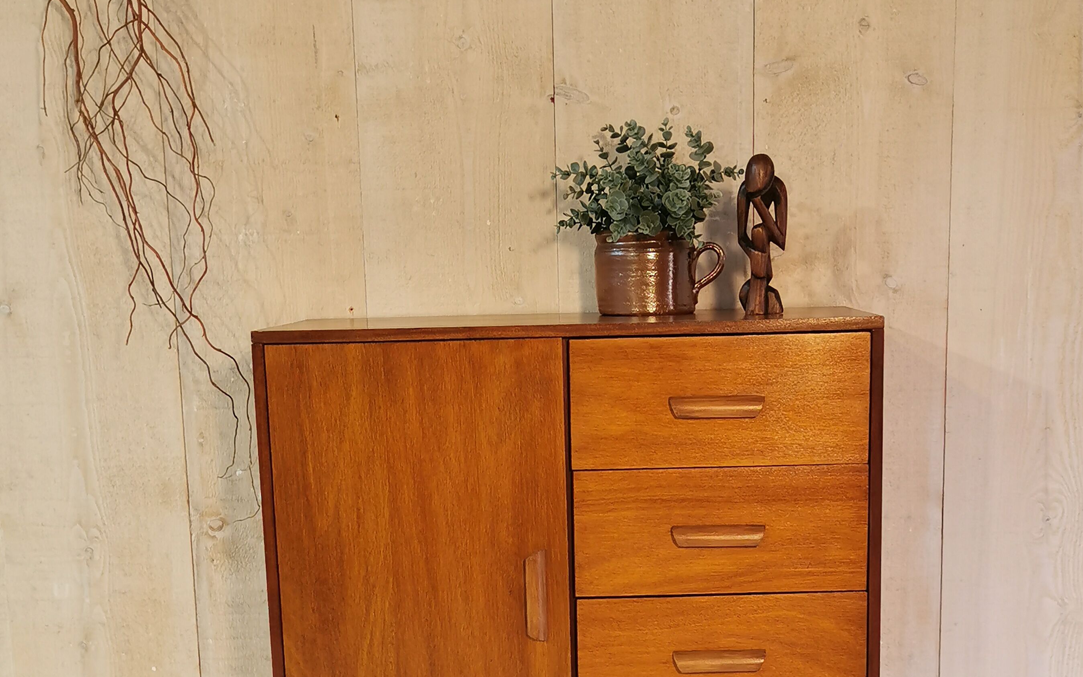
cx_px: 550
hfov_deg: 36.3
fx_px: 1653
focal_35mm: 56
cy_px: 596
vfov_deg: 22.6
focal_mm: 5.58
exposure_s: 1/100
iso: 125
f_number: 1.8
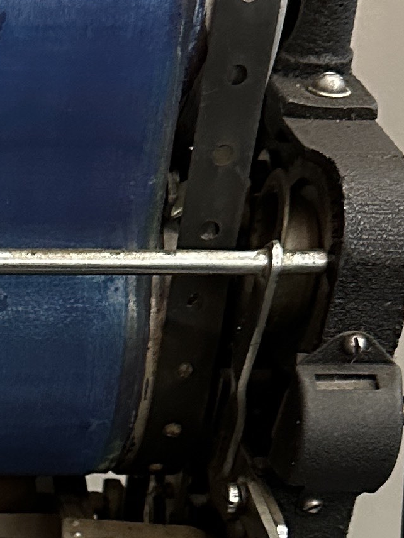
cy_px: 539
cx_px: -191
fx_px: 1758
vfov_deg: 17.0
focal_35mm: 113
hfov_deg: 12.5
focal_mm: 6.86
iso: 640
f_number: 1.78
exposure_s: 1/60
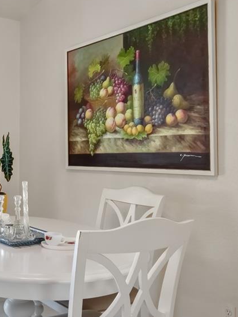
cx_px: 2
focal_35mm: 41
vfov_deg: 45.8
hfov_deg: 32.4
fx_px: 376
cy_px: 157
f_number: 9
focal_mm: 10
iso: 250
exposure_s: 1/13
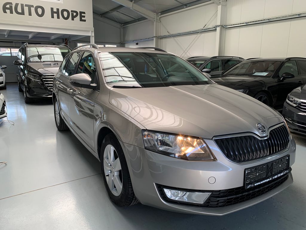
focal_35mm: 26
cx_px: 153
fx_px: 230
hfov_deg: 67.3
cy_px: 115
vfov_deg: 53.1
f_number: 1.8
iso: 80
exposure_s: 1/121
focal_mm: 4.25
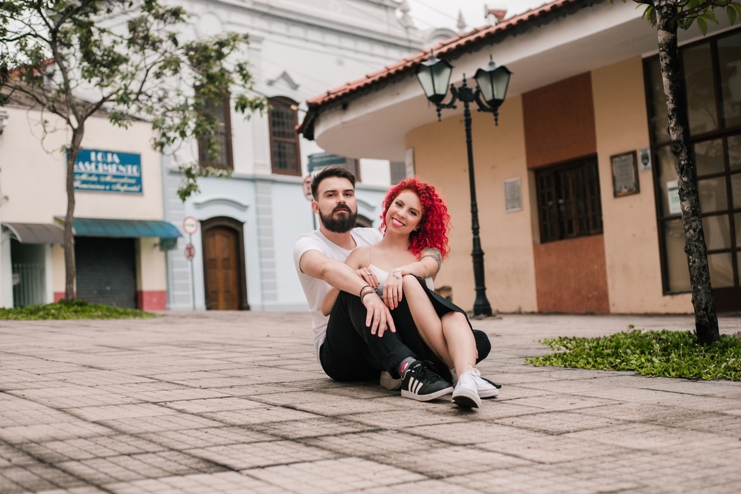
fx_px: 1029
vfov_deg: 27.0
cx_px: 370
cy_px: 247
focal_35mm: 50
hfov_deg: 39.6
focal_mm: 50
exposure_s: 1/250
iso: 400
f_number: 3.2
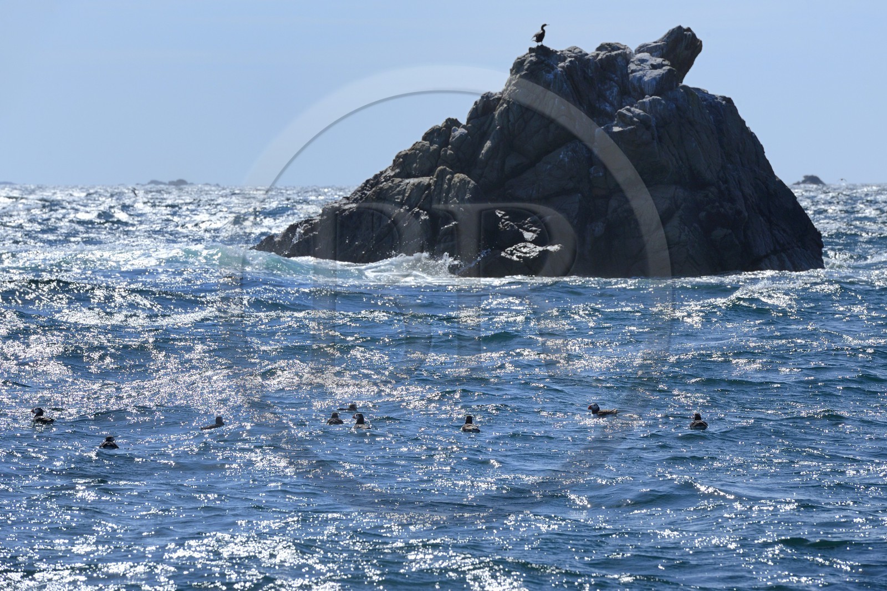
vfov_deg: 6.9
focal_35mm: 200
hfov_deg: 10.3
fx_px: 4925
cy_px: 296
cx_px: 444
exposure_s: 1/1600
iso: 800
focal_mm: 200
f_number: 13
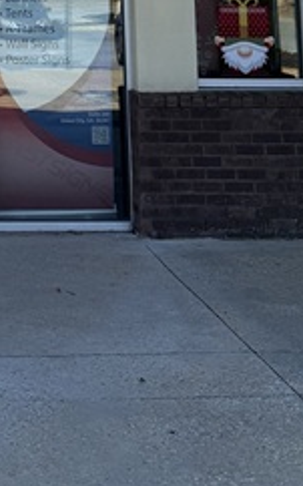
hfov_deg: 14.9
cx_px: -76
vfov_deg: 21.8
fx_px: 1111
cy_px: -177
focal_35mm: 84
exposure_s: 1/3145
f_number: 1.78
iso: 100
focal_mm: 6.76
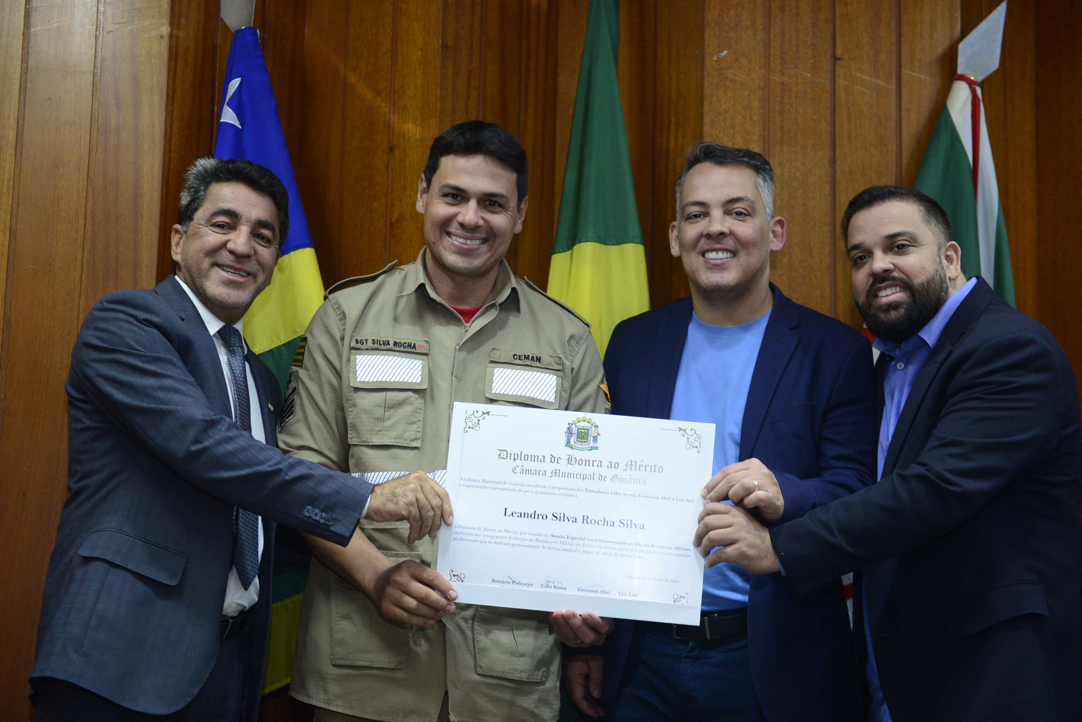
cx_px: 541
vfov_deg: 21.9
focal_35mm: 62
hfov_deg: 32.4
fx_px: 1864
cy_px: 361
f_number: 4
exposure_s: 1/125
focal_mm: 62
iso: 2000
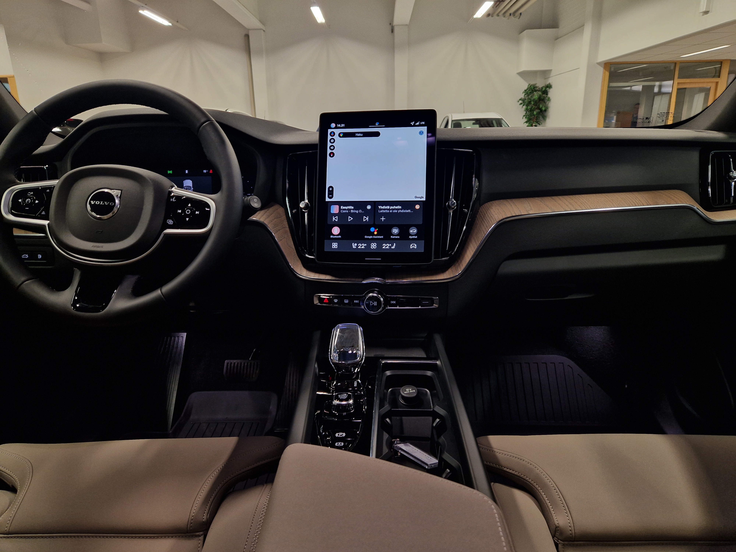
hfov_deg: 73.9
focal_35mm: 23
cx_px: 368
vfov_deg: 58.9
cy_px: 276
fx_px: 489
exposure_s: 1/50
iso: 100
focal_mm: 5.4
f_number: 1.8
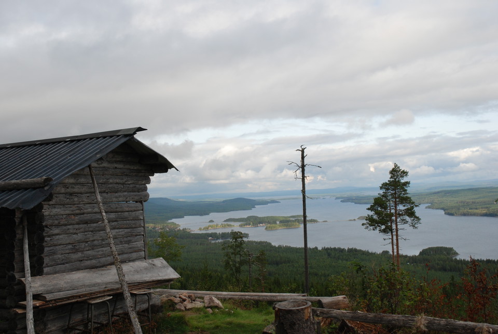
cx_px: 249
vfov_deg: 33.1
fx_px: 561
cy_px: 167
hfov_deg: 47.9
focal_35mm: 40
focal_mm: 27
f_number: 10
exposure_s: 1/400
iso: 400
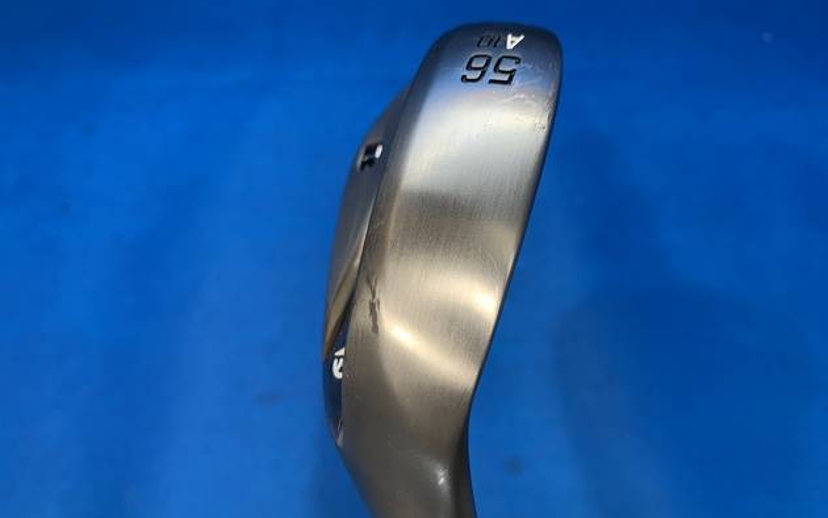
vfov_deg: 44.5
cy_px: 291
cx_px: 419
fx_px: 632
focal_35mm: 28
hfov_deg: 66.5
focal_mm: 4.25
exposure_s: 1/60
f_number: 1.8
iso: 64
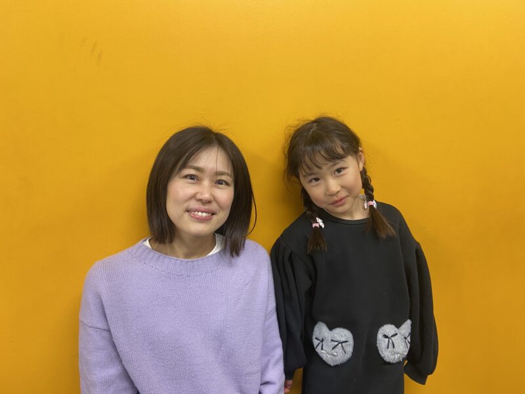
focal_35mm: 26
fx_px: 394
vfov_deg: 53.1
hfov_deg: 67.3
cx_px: 262
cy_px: 197
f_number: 1.8
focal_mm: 4.25
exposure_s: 1/50
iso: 160
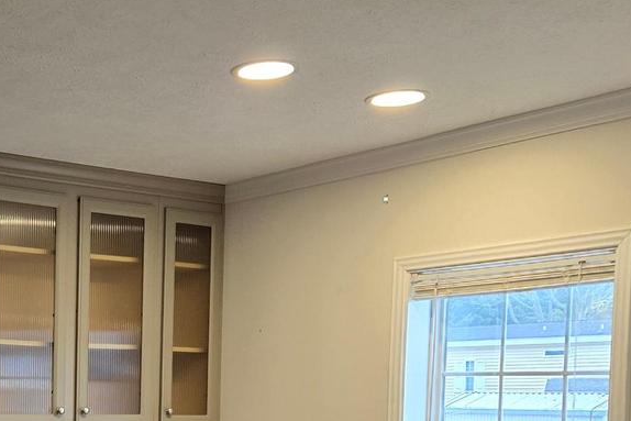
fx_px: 1052
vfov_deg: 21.6
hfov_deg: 30.5
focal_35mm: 60
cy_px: 445
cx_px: -30
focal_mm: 5.4
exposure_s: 1/120
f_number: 1.8
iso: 160
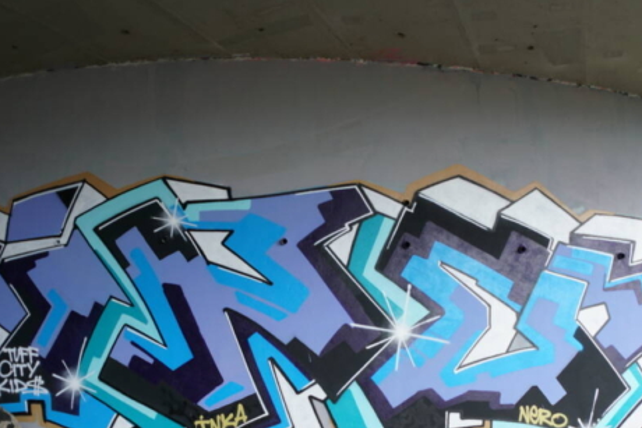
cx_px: 320
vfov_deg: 29.0
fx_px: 821
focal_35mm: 46
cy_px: 304
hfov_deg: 42.7
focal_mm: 20
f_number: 3.5
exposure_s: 1/100
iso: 100
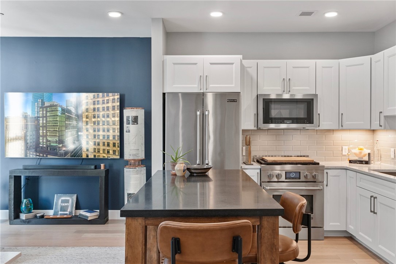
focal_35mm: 33
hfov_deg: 57.2
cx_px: 198
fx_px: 363
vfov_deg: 40.0
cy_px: 132
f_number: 10
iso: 400
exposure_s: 1/1.25
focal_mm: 33
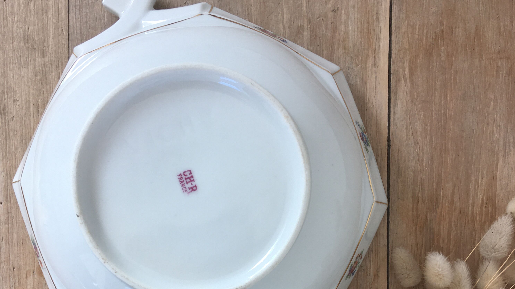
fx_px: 587
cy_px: 240
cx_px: 257
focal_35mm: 43
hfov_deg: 47.4
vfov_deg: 27.0
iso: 25
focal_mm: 4.15
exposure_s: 1/50
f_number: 2.2
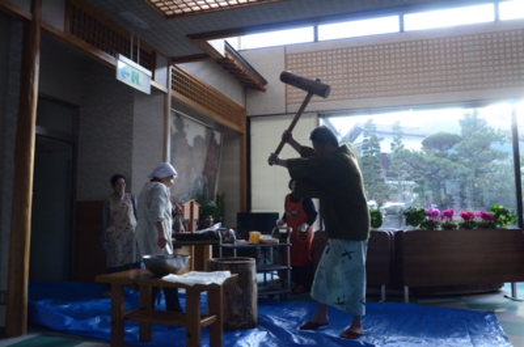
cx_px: 262
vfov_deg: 41.5
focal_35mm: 32
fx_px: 458
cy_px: 174
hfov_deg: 59.6
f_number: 7.1
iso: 3200
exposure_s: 1/200
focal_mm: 21
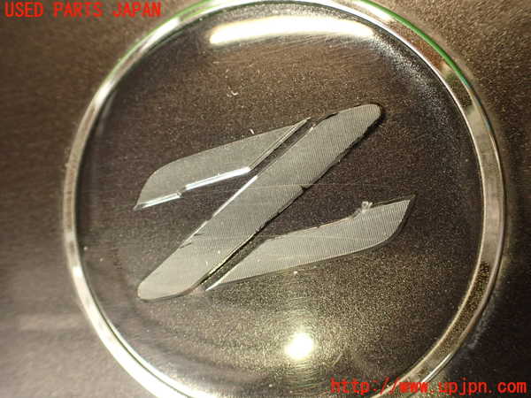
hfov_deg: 56.8
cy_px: 199
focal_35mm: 32
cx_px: 266
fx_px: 491
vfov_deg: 44.2
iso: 400
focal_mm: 5.79
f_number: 2.4
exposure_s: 1/30
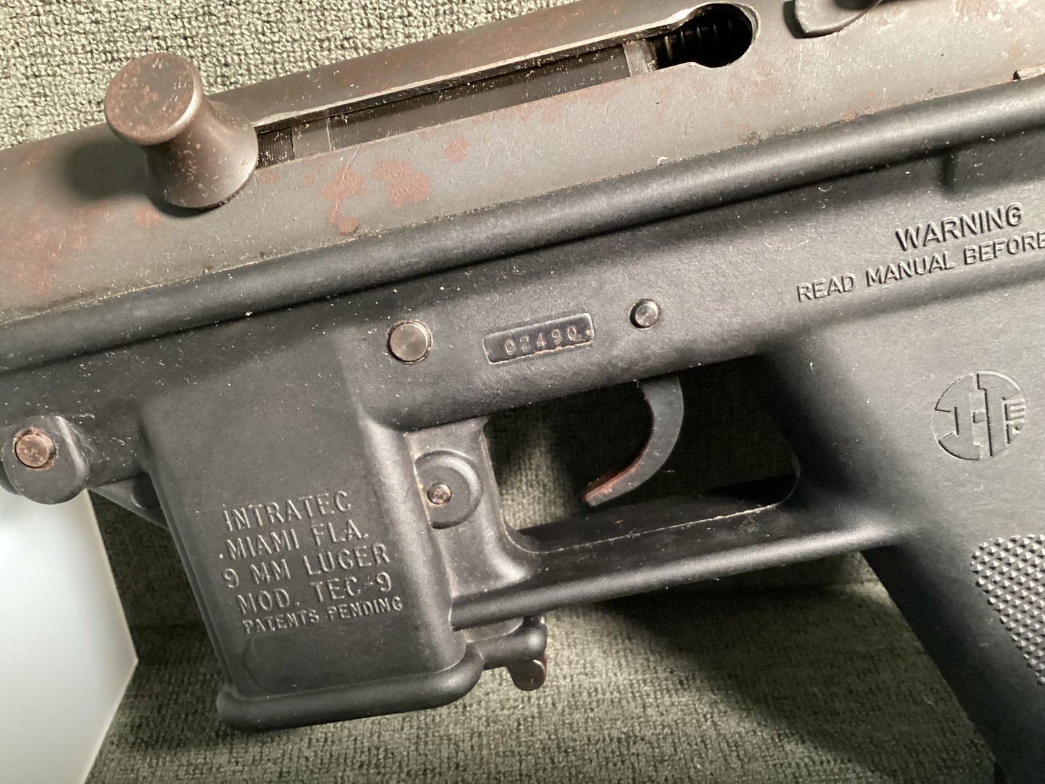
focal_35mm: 31
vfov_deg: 45.4
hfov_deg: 58.3
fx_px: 936
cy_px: 392
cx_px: 522
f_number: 2.4
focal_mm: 3.3
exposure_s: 1/30
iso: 800
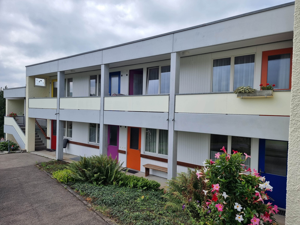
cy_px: 112
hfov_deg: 71.6
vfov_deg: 56.8
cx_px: 150
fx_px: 208
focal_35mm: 24
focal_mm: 6.7
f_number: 1.8
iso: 50
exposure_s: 1/1112
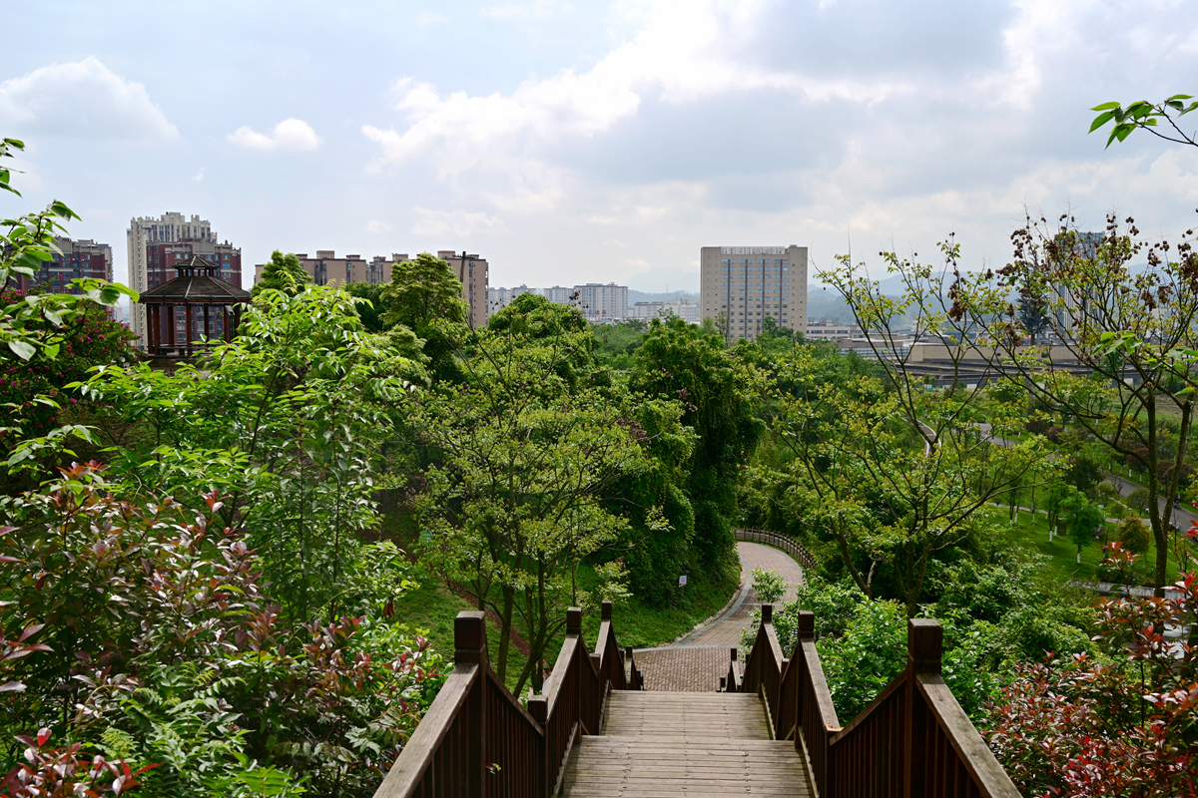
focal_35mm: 35
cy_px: 399
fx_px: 1165
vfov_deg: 37.9
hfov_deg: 54.4
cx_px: 599
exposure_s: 1/250
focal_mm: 35
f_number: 8
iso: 100
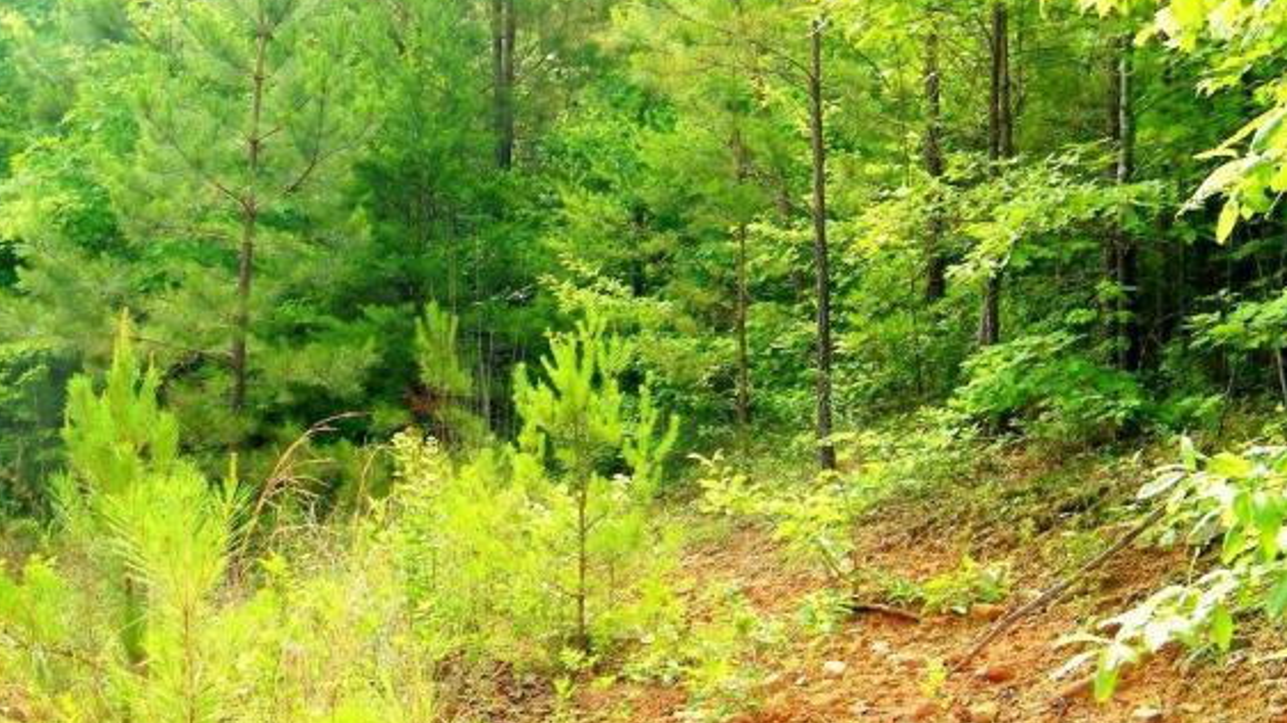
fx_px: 2150
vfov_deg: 19.1
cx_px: 627
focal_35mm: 63
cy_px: 391
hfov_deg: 33.3
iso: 80
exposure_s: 1/80
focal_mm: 10.1
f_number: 4.1
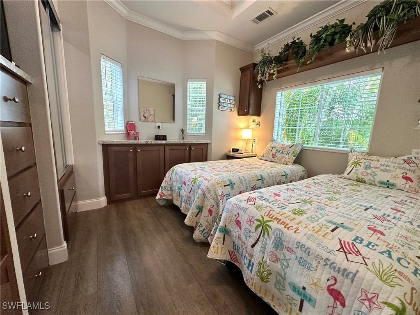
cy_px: 158
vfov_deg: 85.7
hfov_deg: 102.1
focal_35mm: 14
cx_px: 210
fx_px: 170
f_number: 2.2
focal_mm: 2.22
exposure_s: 1/120
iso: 250
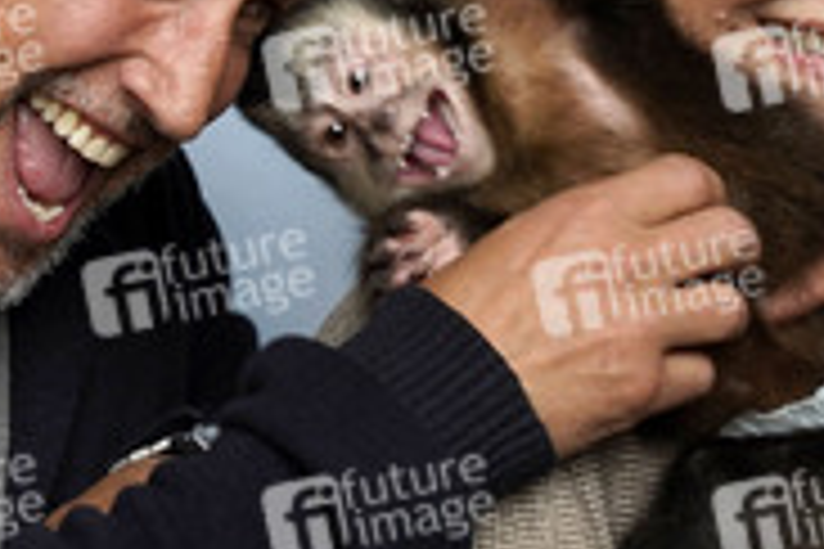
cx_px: 259
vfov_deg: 7.4
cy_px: -54
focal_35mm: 185
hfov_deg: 11.1
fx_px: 4234
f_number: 5.6
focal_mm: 75
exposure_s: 1/125
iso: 640
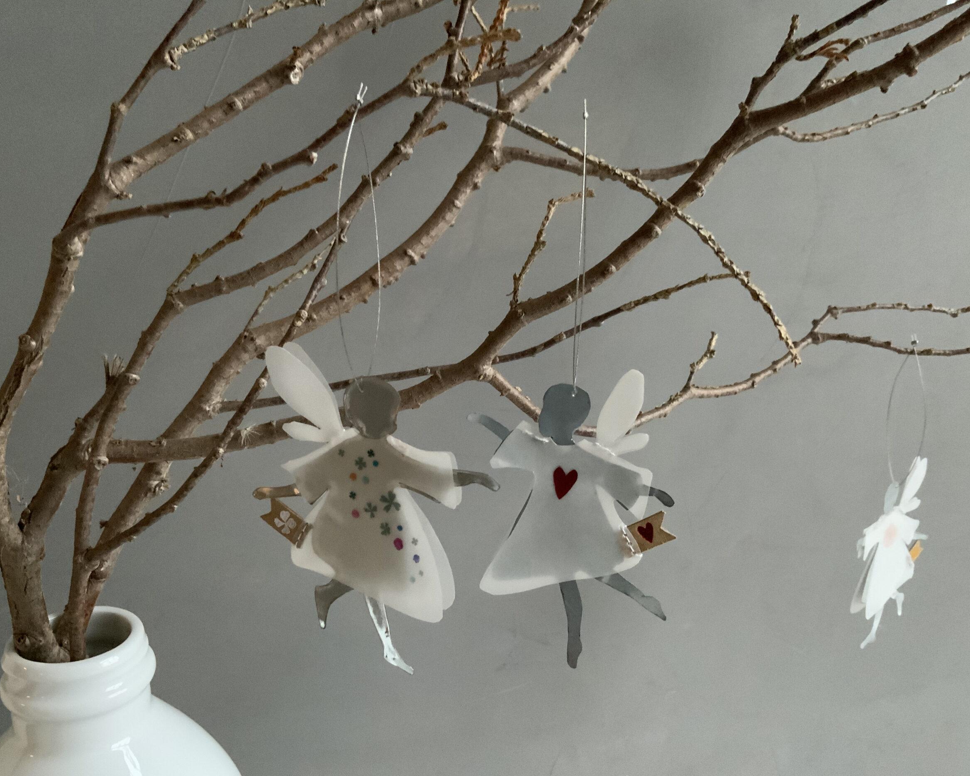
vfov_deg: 47.1
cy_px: 391
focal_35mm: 31
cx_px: 465
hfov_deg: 57.2
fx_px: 890
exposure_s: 1/25
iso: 320
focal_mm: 3
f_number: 1.8
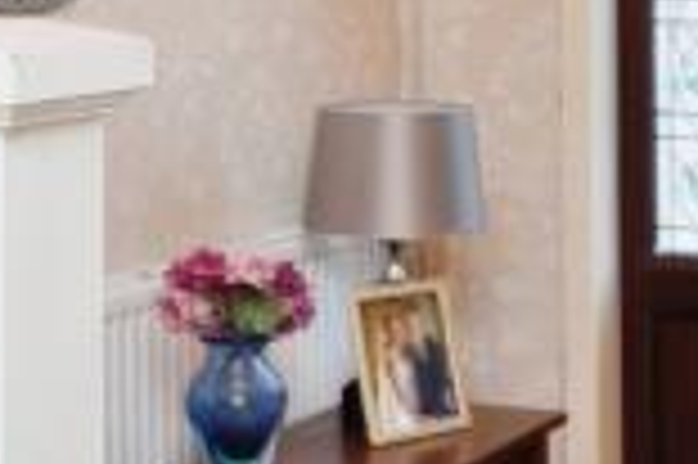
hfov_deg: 20.2
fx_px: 1917
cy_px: 7
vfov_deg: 13.6
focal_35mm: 99
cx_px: 653
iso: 200
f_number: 8
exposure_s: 1/6
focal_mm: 10
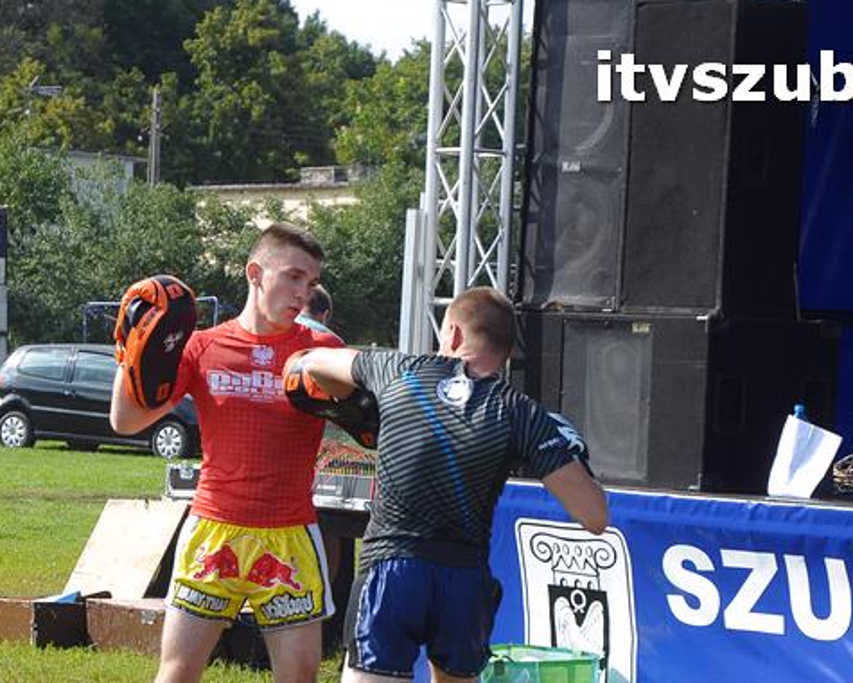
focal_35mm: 141
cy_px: 501
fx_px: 3560
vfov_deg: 10.9
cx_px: 321
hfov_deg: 13.7
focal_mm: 56
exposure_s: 1/1000
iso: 400
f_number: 6.3
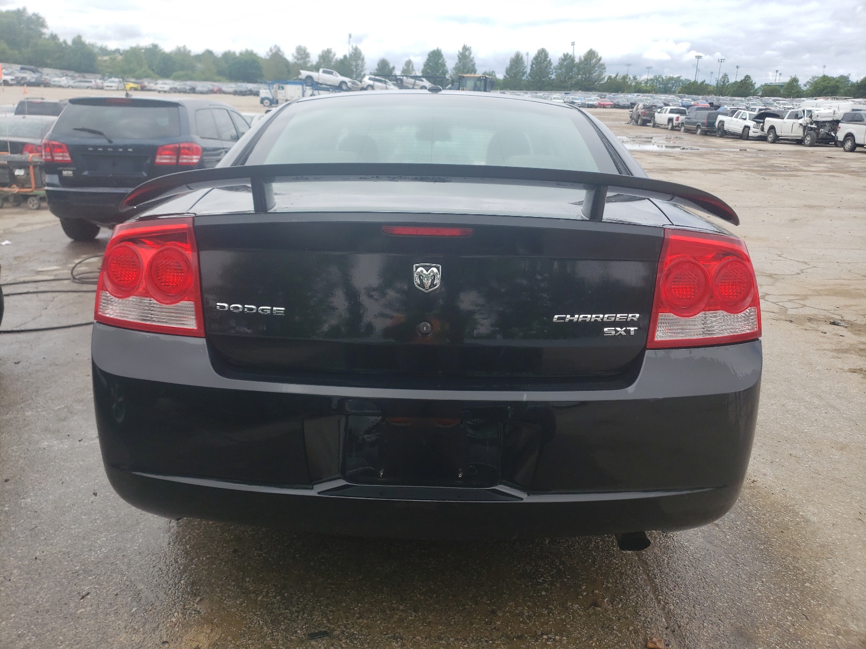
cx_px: 433
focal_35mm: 26
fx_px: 650
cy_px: 324
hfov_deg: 67.3
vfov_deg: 53.1
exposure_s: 1/1667
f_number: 1.5
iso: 50
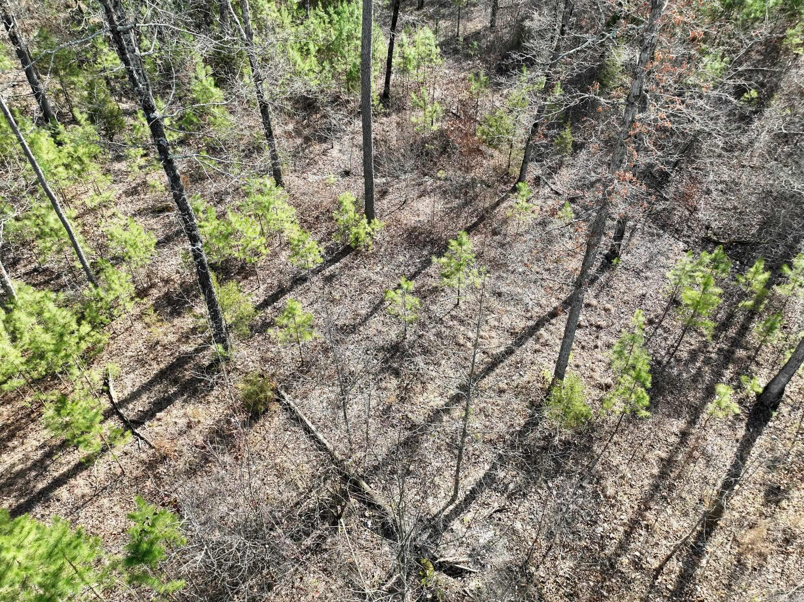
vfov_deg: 56.8
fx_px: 557
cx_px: 402
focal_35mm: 24
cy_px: 301
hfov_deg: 71.6
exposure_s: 1/320
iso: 100
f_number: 2.8
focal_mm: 12.29
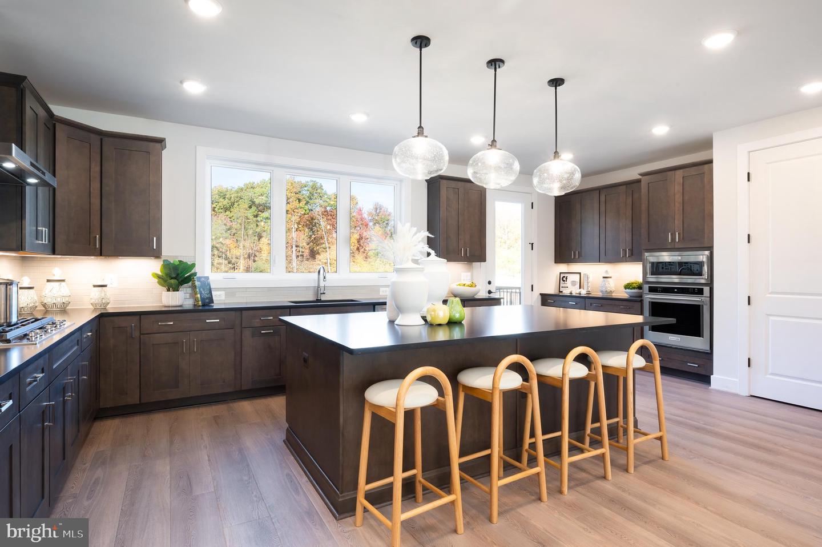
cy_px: 274
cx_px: 411
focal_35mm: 18
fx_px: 422
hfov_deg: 88.5
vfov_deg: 65.9
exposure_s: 1/250
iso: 800
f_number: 13
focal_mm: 18.5
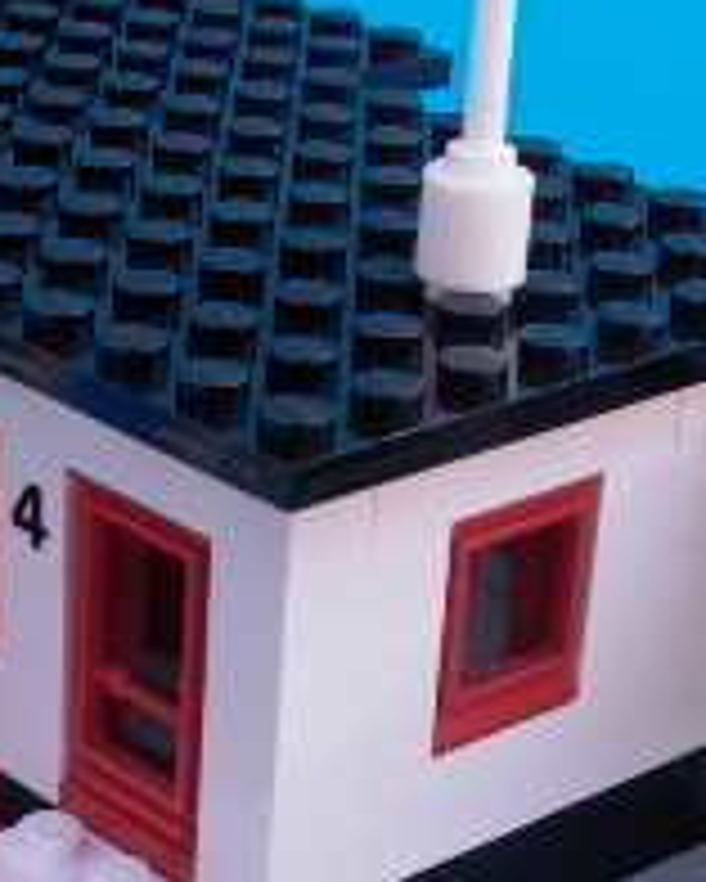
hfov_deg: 14.6
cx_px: 166
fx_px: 2740
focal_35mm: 105
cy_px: 814
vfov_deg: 18.0
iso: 100
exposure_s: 1/157
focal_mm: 7.13
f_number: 4.03
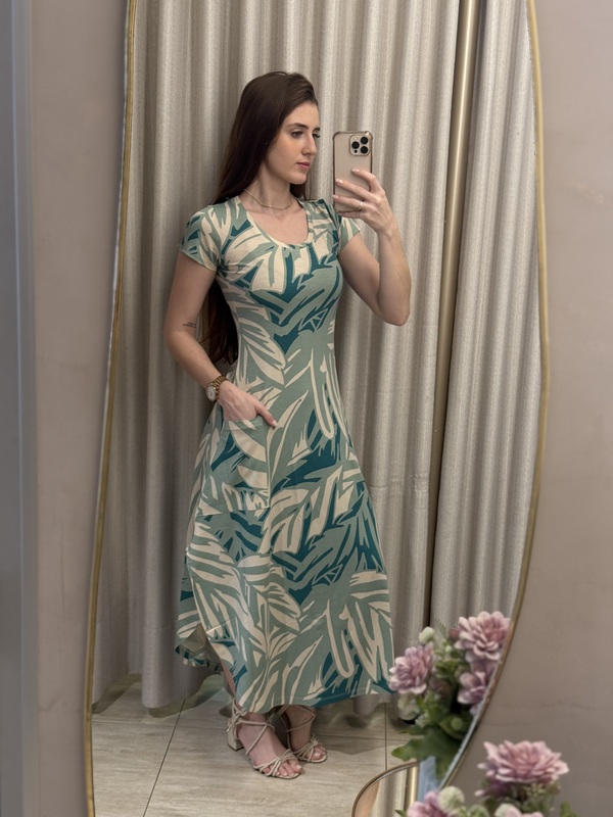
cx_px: 306
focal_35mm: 48
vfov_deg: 39.7
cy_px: 408
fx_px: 1133
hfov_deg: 30.3
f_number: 1.78
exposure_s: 1/120
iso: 125
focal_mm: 6.76
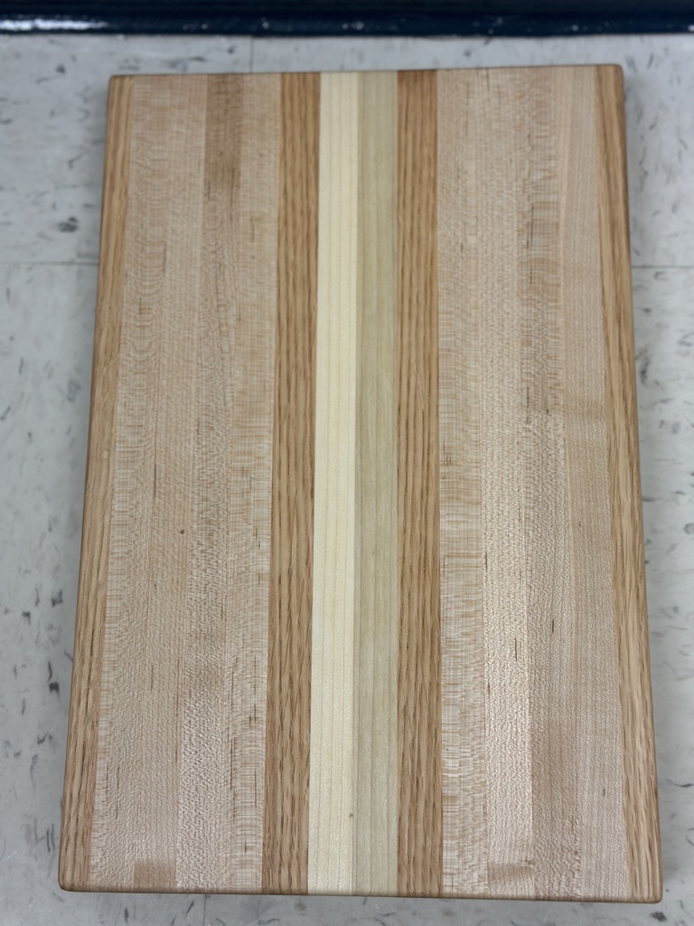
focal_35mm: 48
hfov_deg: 30.3
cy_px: 463
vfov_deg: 39.7
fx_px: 1283
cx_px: 347
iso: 125
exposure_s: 1/120
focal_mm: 6.86
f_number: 1.78
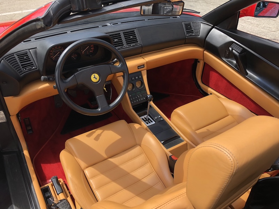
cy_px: 104
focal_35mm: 28
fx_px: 226
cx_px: 140
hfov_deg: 63.4
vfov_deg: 49.7
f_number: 1.8
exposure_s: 1/1066
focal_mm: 4
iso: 20
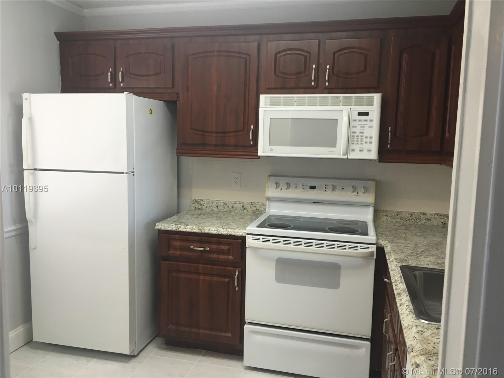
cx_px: 252
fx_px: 422
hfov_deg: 61.7
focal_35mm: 29
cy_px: 189
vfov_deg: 48.2
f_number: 2.2
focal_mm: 4.15
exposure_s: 1/30
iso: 50
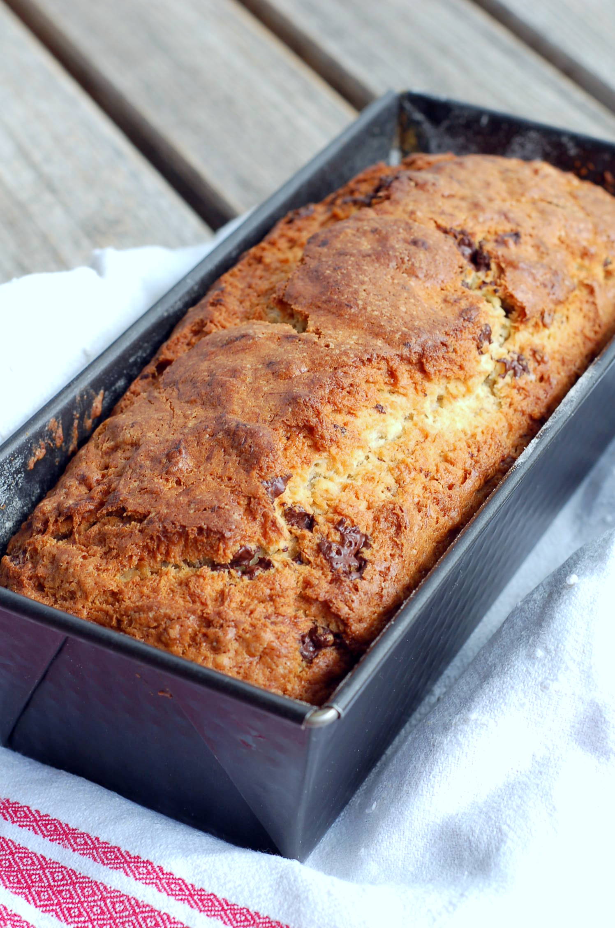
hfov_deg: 18.1
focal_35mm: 75
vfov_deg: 27.0
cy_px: 464
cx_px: 308
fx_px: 1929
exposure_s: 1/80
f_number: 7.1
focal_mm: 50
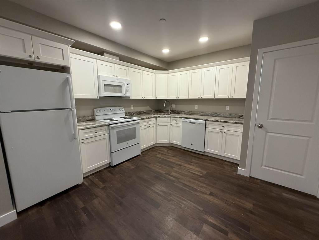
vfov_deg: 85.7
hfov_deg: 102.1
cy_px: 120
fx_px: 129
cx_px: 160
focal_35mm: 14
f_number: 2.2
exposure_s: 1/120
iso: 320
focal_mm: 2.22
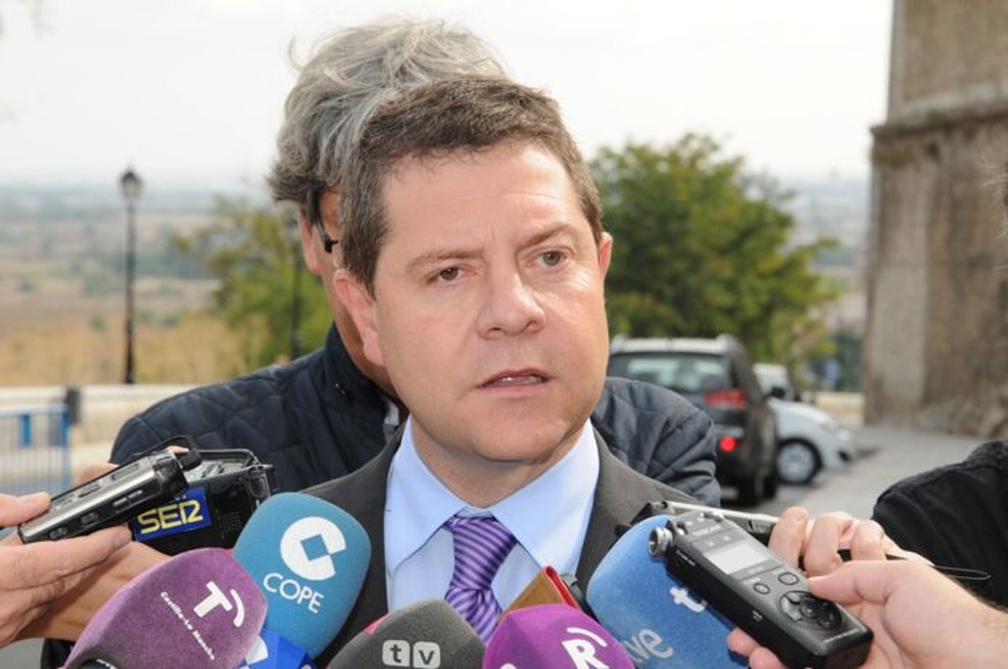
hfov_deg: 16.1
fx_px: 3565
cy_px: 334
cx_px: 504
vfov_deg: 10.7
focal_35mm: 128
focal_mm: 85
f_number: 11
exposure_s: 1/160
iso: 320
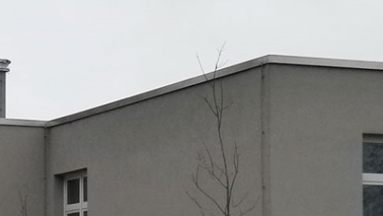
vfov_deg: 7.3
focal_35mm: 166
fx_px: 1687
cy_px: 205
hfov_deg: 12.9
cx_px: 81
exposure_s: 1/160
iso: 80
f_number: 3.1
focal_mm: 6.4
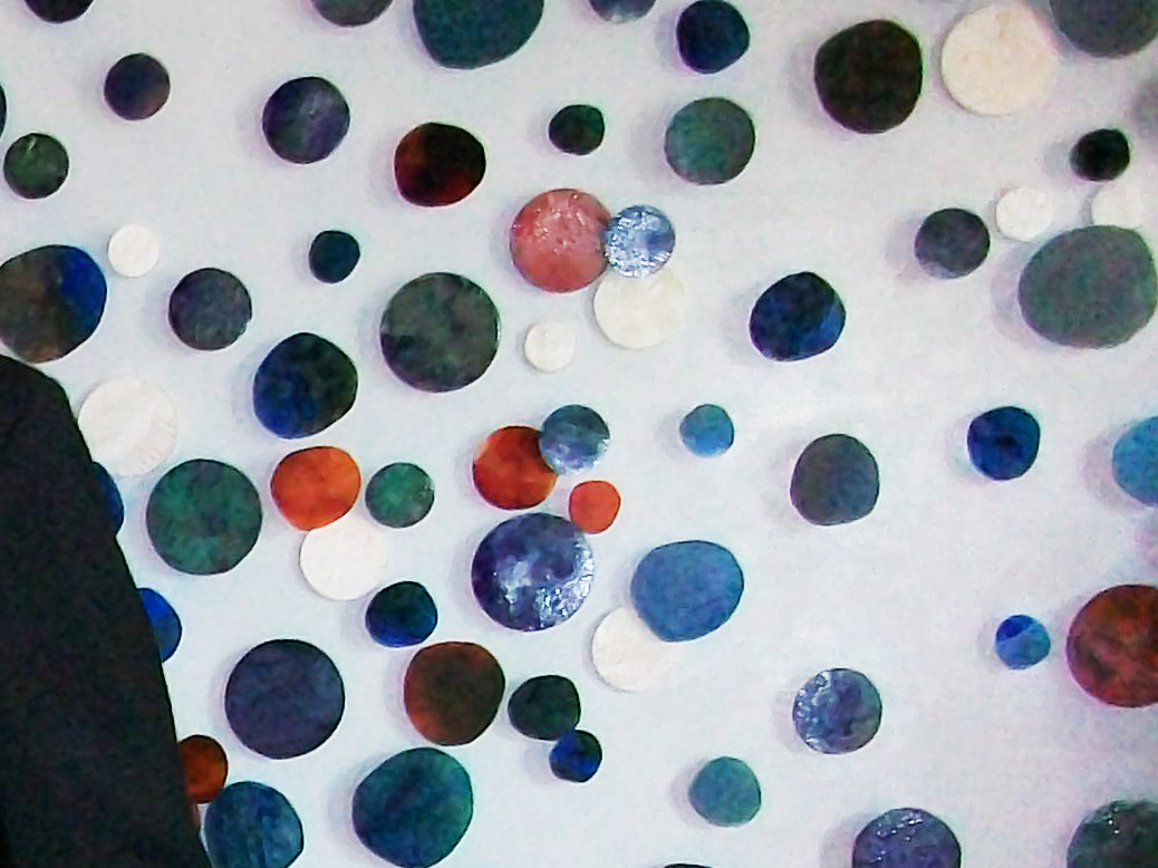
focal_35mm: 113
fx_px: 3779
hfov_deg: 15.2
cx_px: -884
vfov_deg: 12.6
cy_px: 1212
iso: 160
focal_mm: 5.7
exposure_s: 1/60
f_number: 2.8
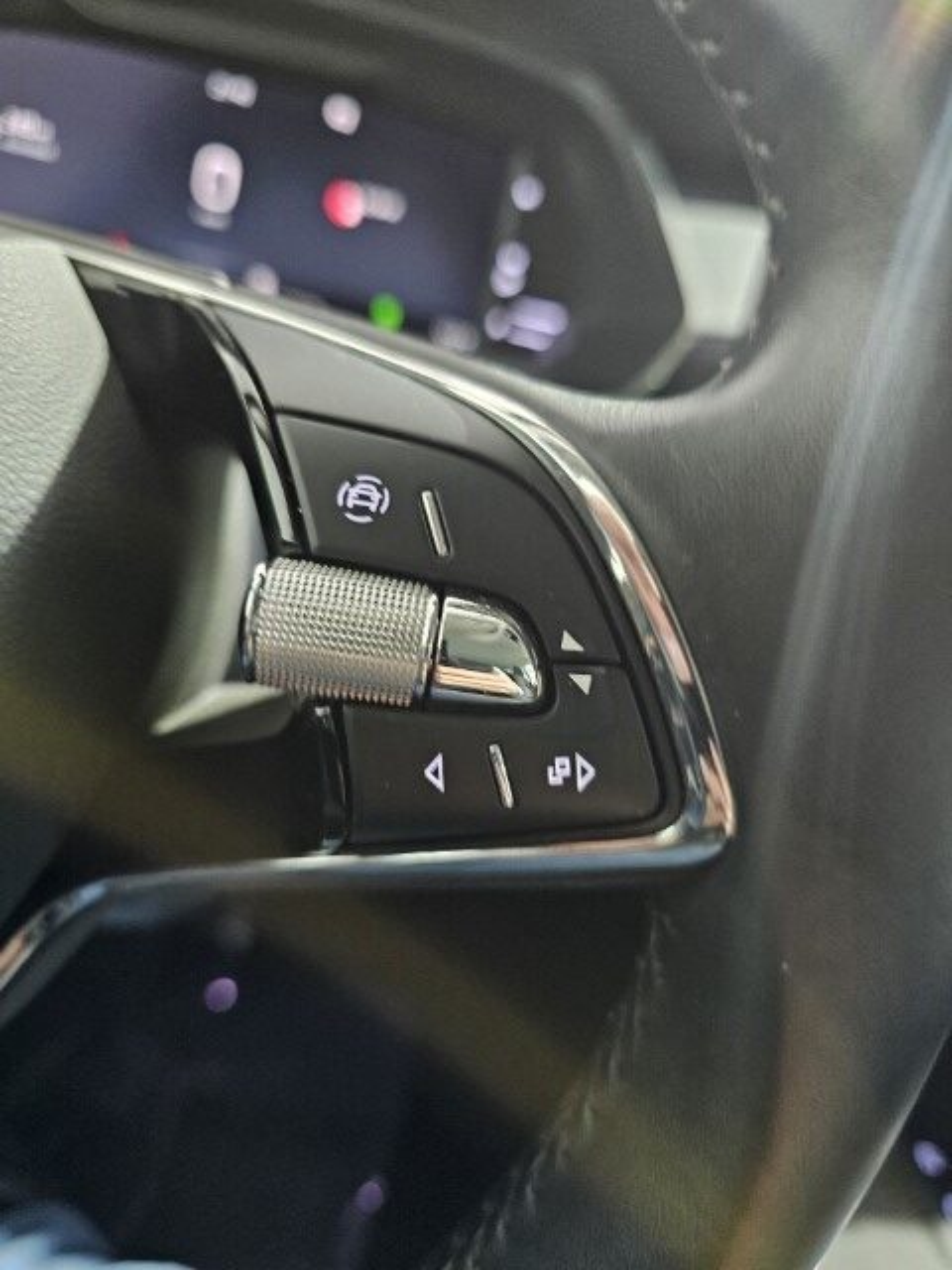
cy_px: 635
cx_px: 476
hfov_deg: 58.9
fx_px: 843
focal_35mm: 23
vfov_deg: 73.9
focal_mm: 6.3
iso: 640
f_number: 1.7
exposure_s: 1/25
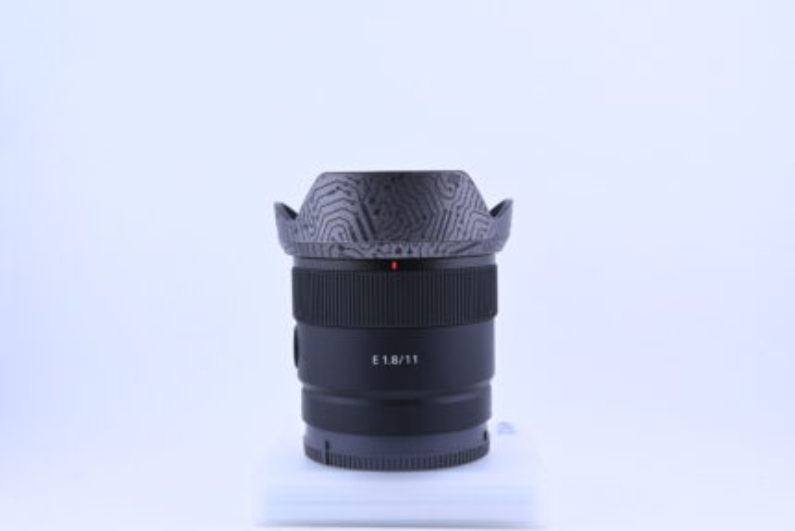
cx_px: 398
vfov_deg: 27.5
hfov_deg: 40.3
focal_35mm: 49
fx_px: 1082
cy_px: 266
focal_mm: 33
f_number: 11
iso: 640
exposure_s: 1/200
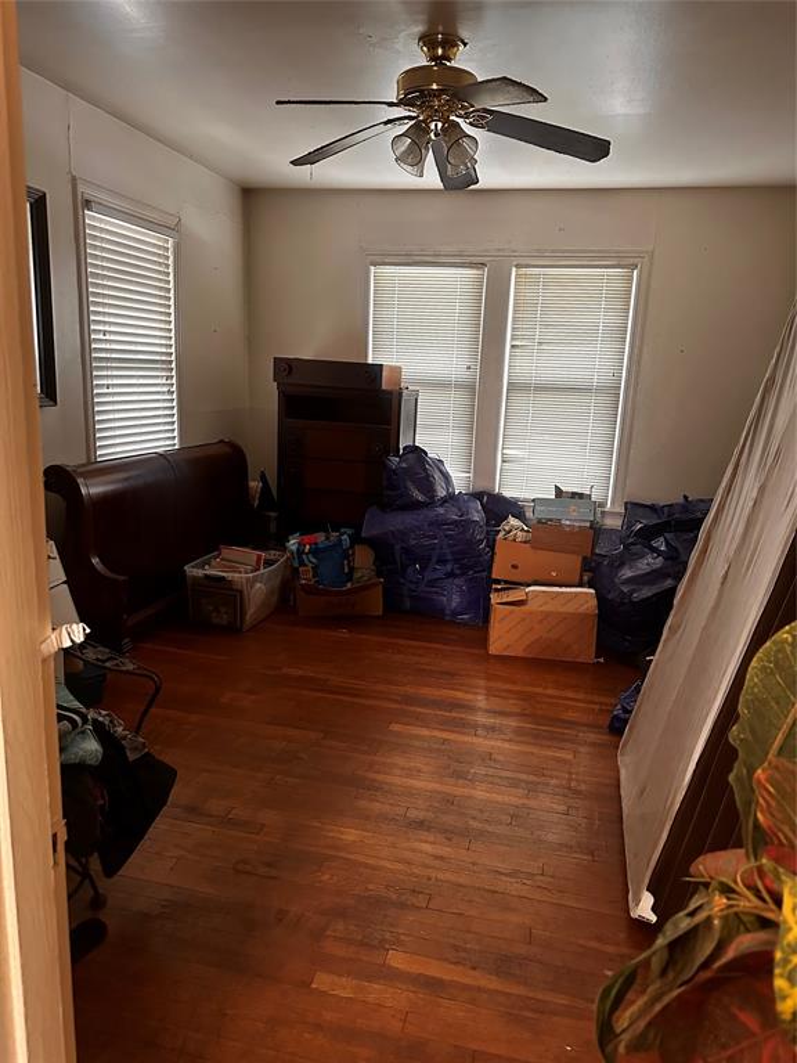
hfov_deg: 56.8
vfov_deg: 71.6
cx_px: 398
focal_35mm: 24
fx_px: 737
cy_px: 532
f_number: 1.78
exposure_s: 1/60
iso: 800
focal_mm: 6.86
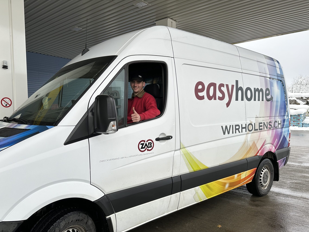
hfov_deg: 65.3
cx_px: 152
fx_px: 241
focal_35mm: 27
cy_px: 129
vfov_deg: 51.2
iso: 80
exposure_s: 1/454
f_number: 1.78
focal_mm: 6.86
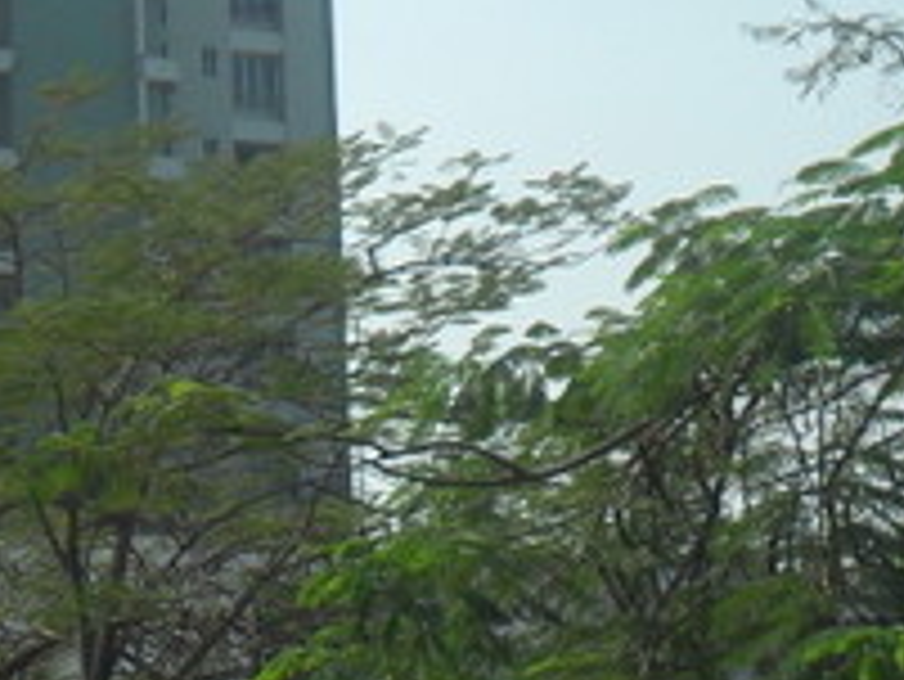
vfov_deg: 11.9
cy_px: 151
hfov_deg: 15.5
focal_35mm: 124
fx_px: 3240
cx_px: -90
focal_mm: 5.7
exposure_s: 1/180
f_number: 9.4
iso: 100
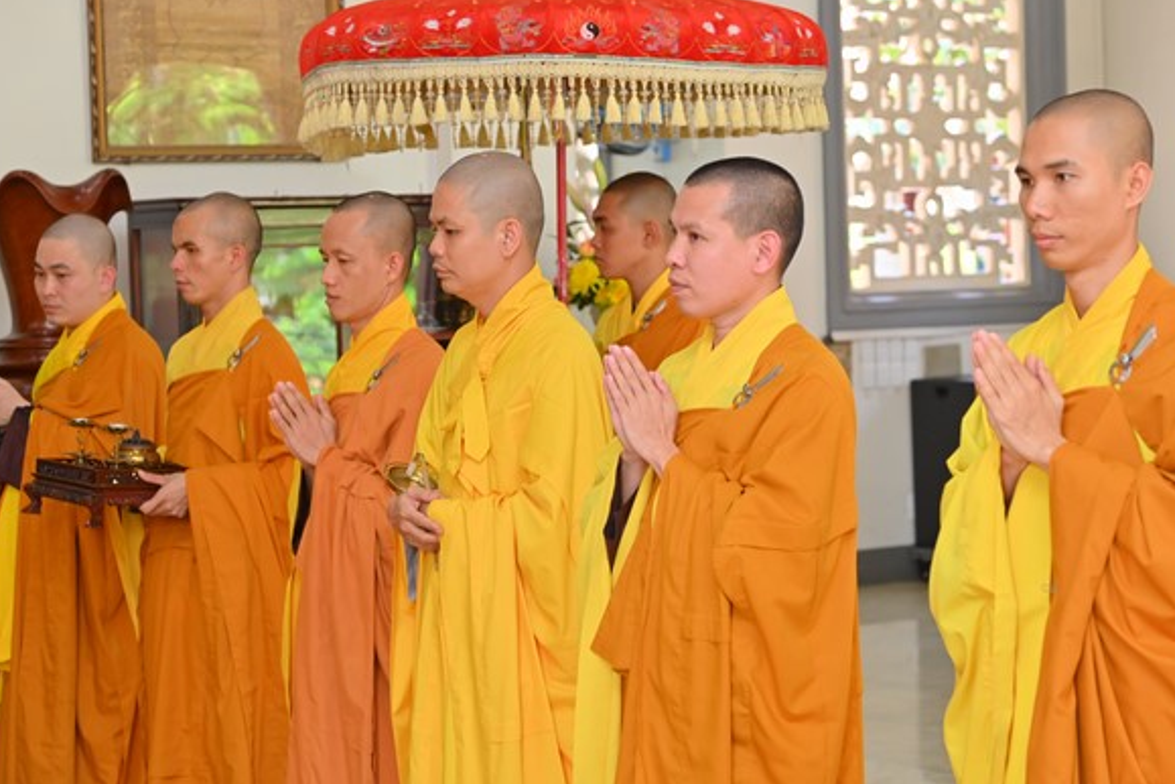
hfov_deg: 22.1
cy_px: 383
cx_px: 572
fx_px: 3003
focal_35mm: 92
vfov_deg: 14.9
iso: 1000
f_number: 5
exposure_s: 1/125
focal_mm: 82
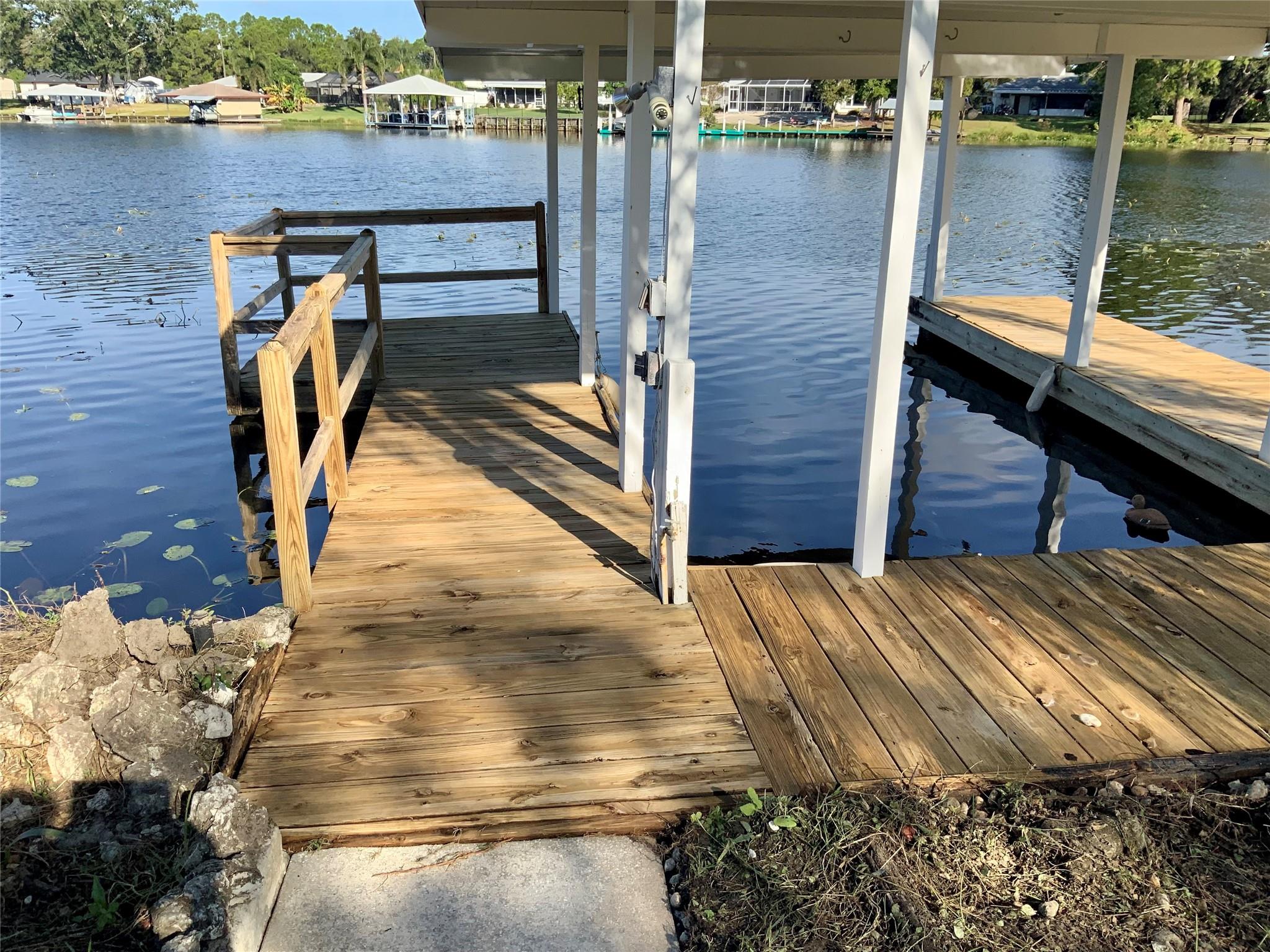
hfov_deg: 61.7
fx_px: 1064
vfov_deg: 48.2
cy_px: 476
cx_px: 635
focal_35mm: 29
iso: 16
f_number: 1.8
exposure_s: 1/1221
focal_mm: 3
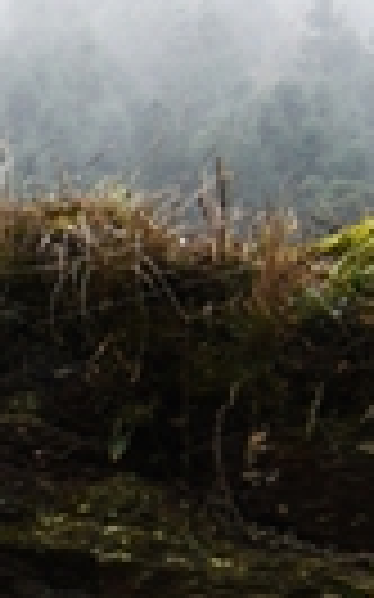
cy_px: 1286
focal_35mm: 261
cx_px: -1775
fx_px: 4261
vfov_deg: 7.6
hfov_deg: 4.1
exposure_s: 1/40
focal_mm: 34
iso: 100
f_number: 11
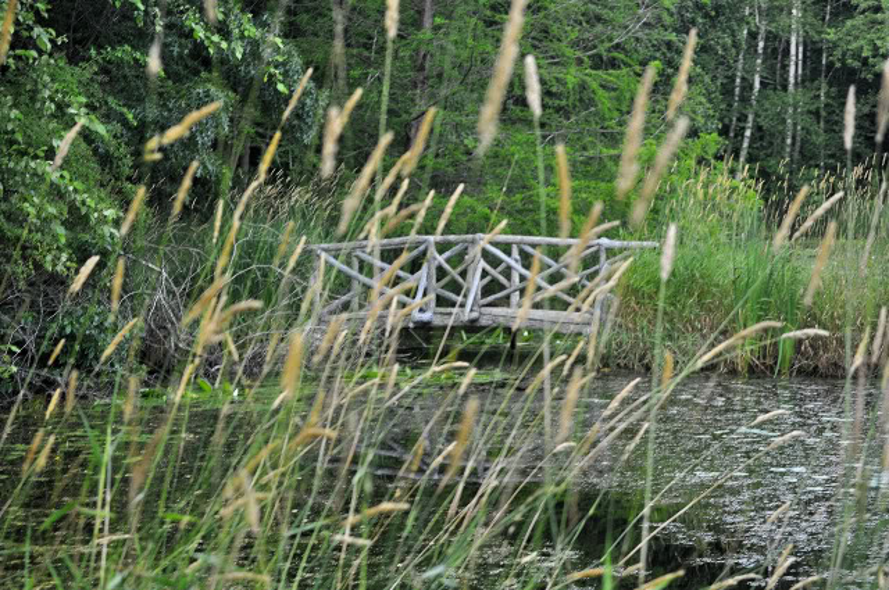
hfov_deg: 24.6
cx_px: 444
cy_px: 295
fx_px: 2035
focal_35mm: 82
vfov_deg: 16.5
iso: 400
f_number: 5.6
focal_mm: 55
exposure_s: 1/30
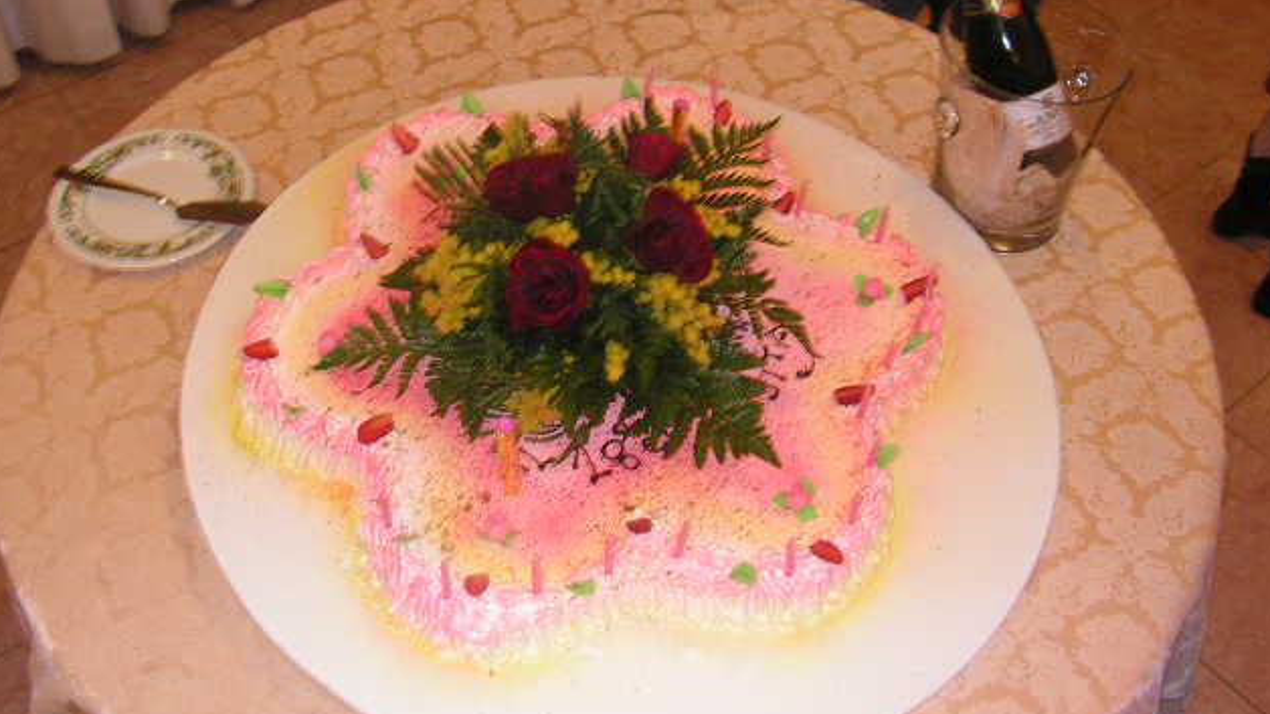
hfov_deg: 50.5
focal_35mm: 40
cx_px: 635
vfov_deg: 29.6
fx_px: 1347
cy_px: 275
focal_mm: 6
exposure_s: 1/40
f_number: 3.2
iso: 200
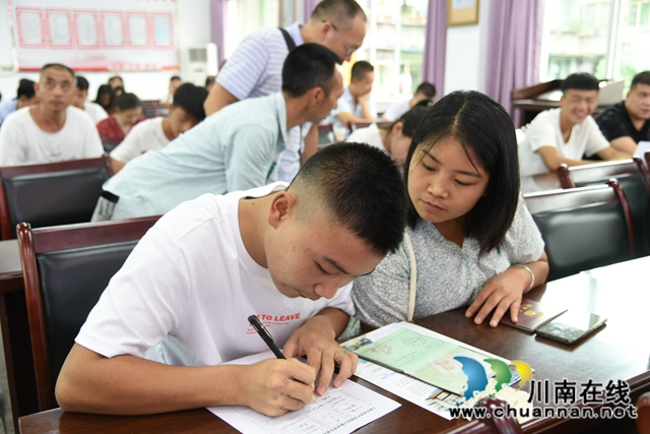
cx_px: 325
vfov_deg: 38.9
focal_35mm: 34
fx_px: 614
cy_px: 217
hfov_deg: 55.8
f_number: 4
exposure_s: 1/40
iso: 400
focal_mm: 34
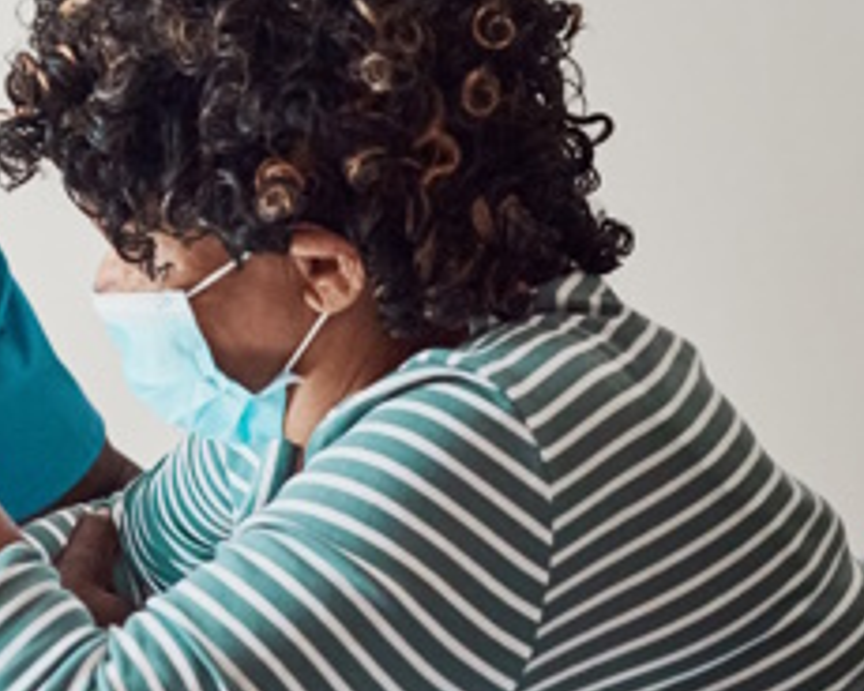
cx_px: 45
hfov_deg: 9.9
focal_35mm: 193
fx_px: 4935
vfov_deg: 8.0
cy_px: 616
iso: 400
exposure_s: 1/1600
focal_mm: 50
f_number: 2.8
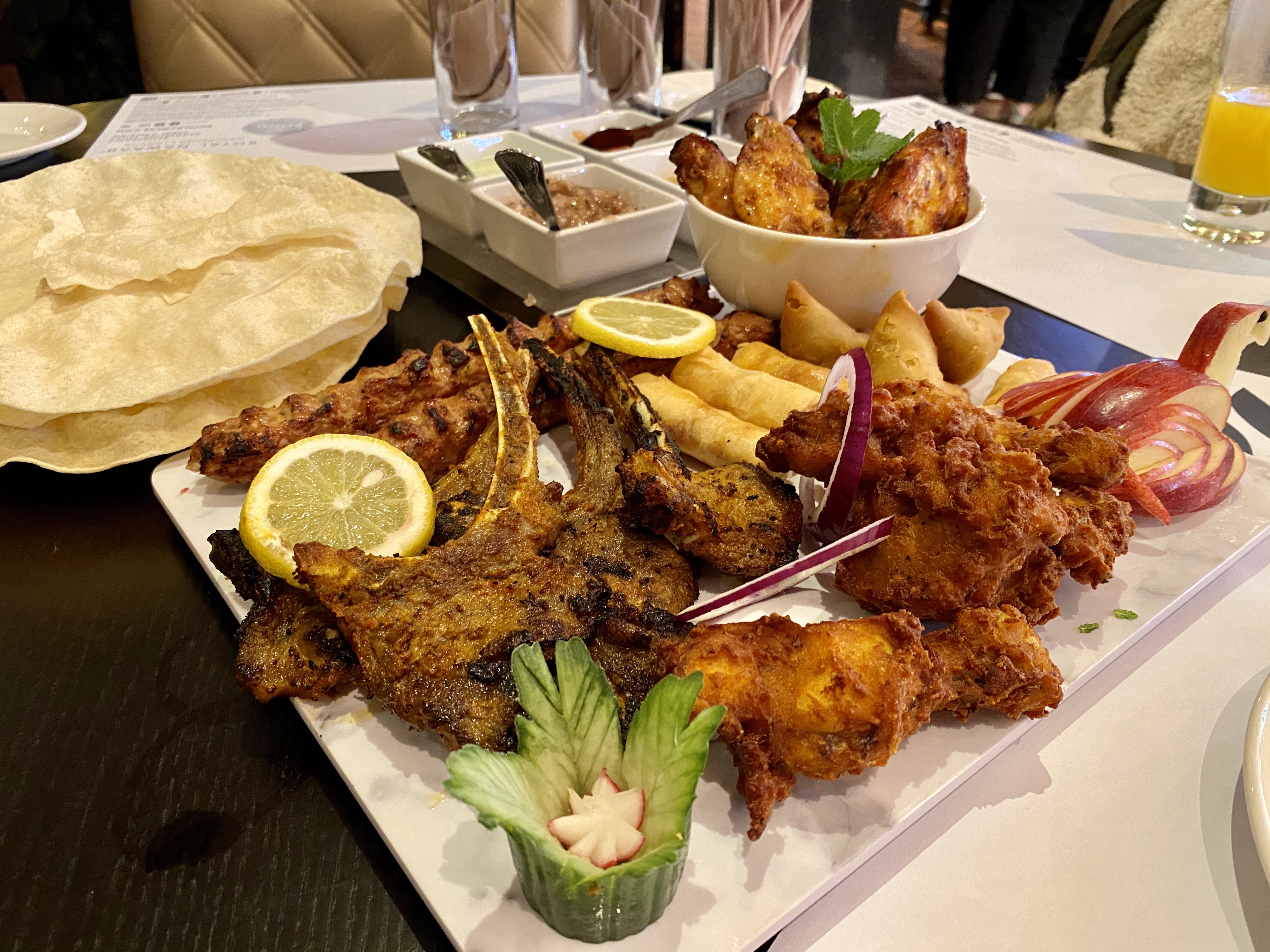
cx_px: 635
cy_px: 476
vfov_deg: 53.1
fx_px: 954
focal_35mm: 26
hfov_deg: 67.3
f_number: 1.8
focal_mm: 4.25
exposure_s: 1/33
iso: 500
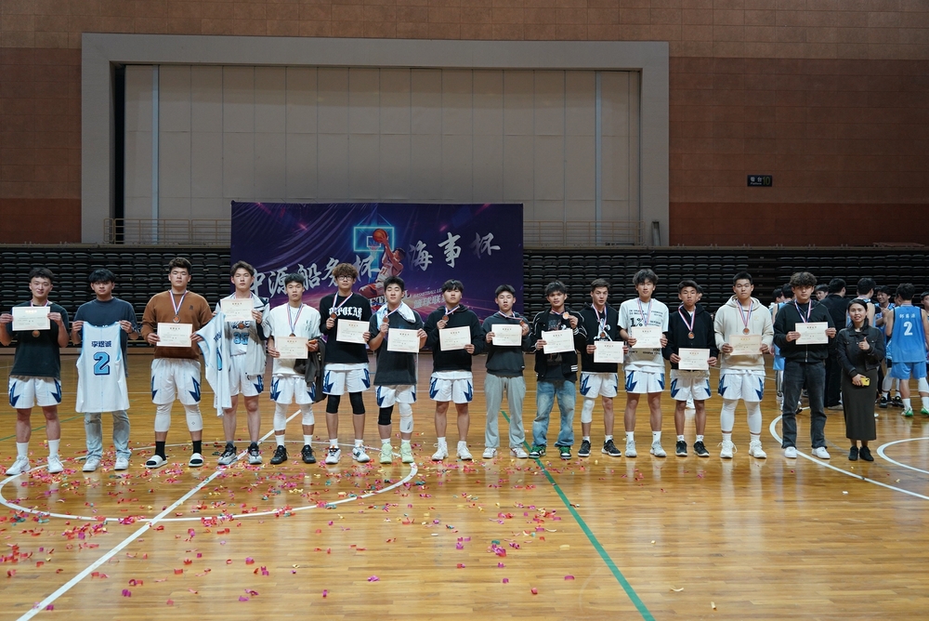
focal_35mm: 31
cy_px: 310
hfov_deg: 60.3
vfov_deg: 42.4
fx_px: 800
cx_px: 464
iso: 1600
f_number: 4
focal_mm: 31
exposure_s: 1/160
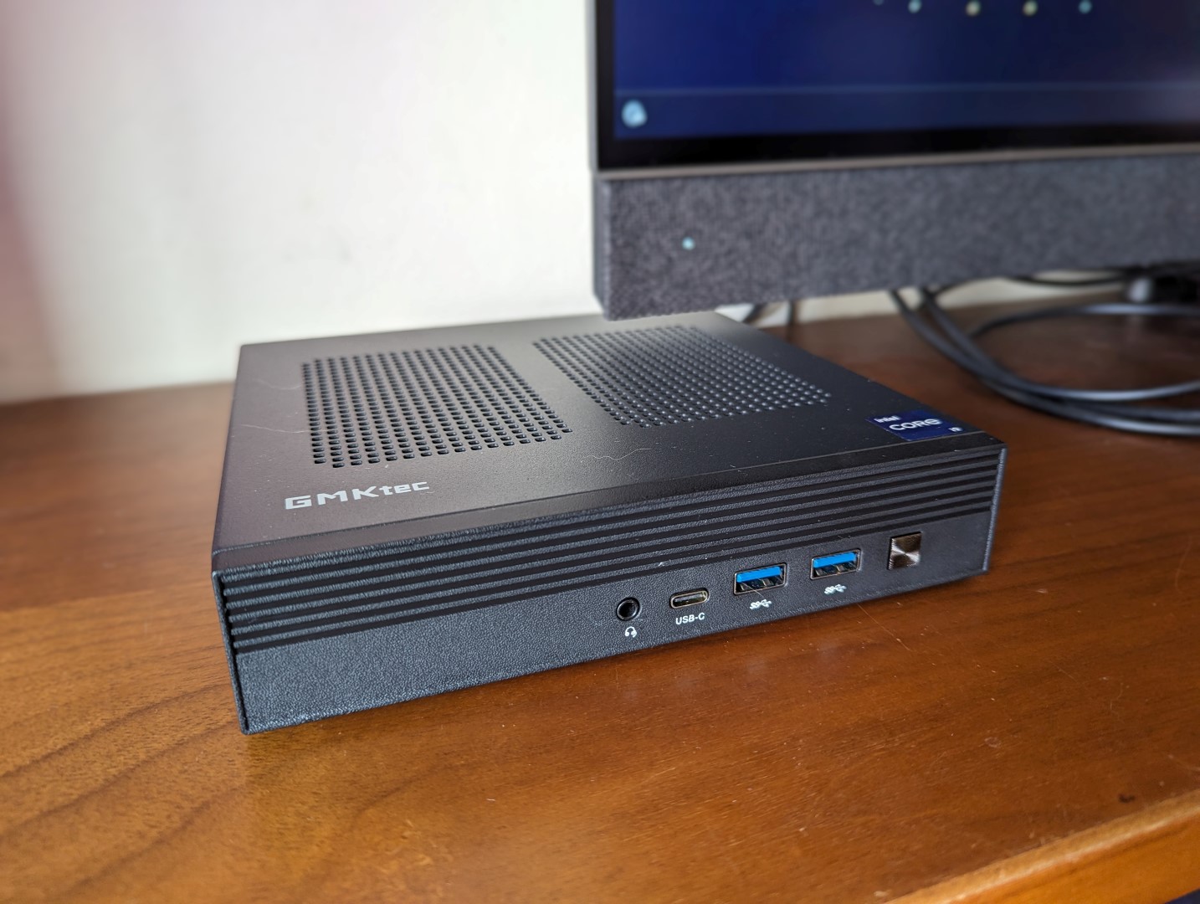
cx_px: 600
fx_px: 833
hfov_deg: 71.5
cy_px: 452
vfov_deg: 56.9
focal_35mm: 24
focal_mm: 6.81
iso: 95
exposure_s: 1/30.5
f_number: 1.85
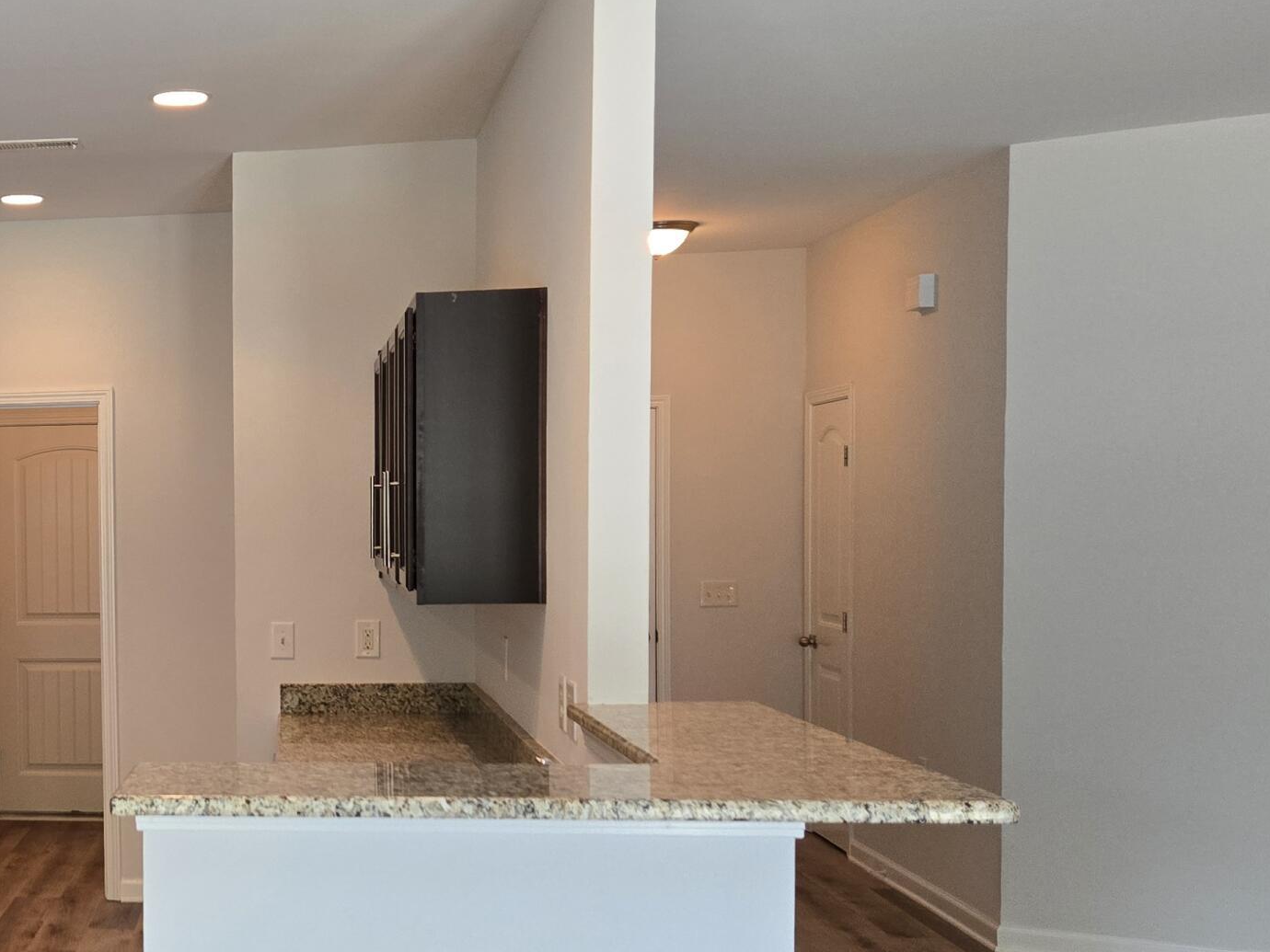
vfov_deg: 29.0
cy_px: 589
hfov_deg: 34.9
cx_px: 24
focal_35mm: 50
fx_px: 1834
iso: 200
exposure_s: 1/120
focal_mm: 5.4
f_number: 1.8
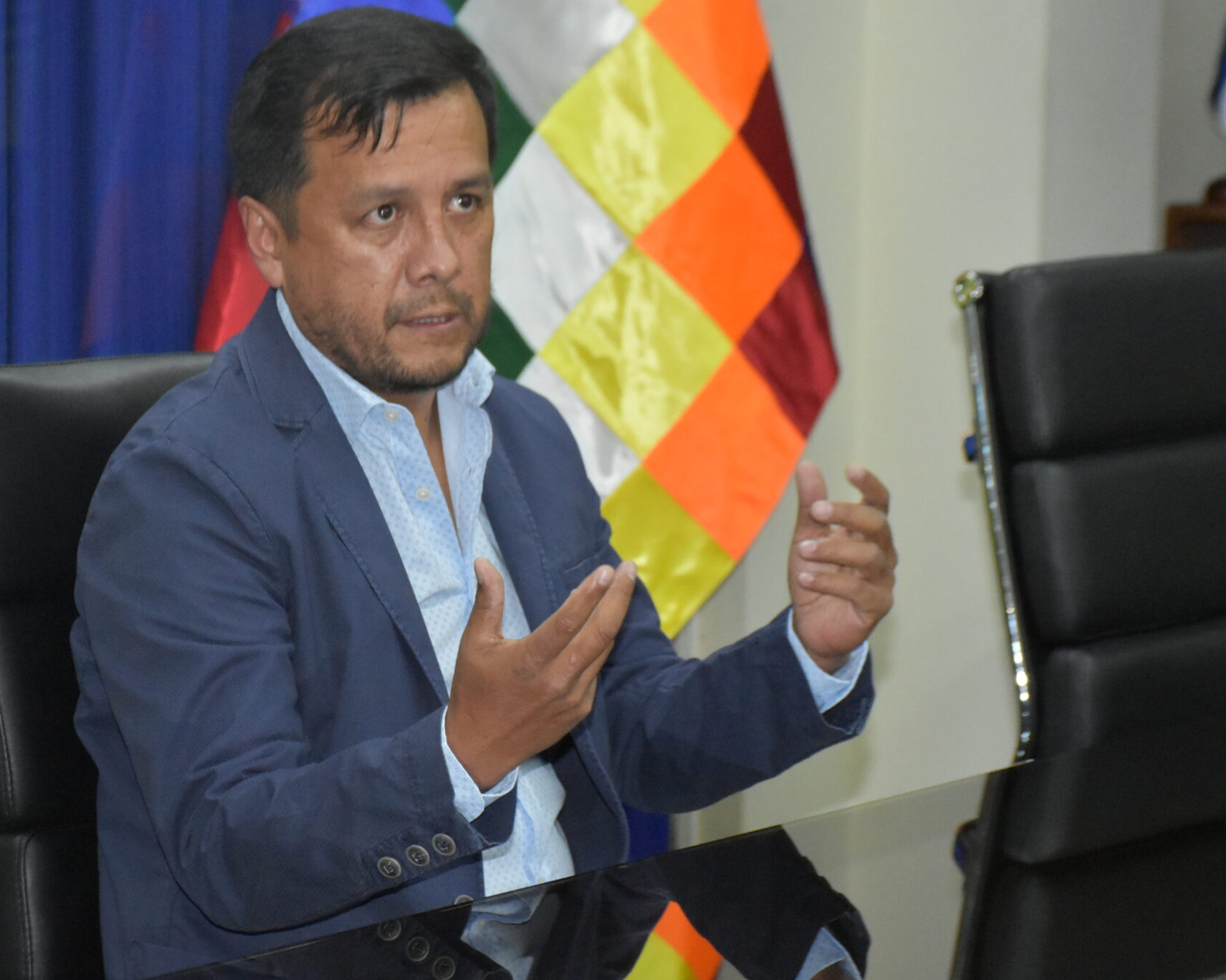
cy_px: 489
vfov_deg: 13.0
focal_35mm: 119
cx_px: 586
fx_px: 4317
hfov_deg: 16.2
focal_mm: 70
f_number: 8
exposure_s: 1/200
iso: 6400
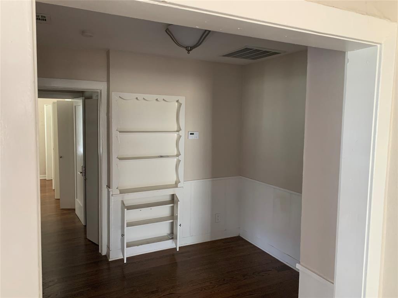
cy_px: 149
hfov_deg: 67.3
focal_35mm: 26
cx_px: 199
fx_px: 299
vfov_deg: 53.1
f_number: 1.8
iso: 250
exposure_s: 1/60
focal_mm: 4.25
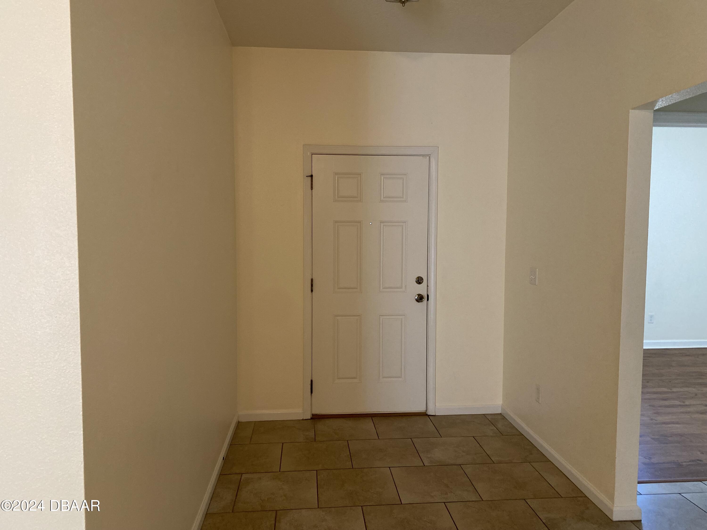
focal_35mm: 26
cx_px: 354
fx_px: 531
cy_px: 265
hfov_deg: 67.3
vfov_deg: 53.1
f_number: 1.8
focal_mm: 4.25
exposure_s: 1/60
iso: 250
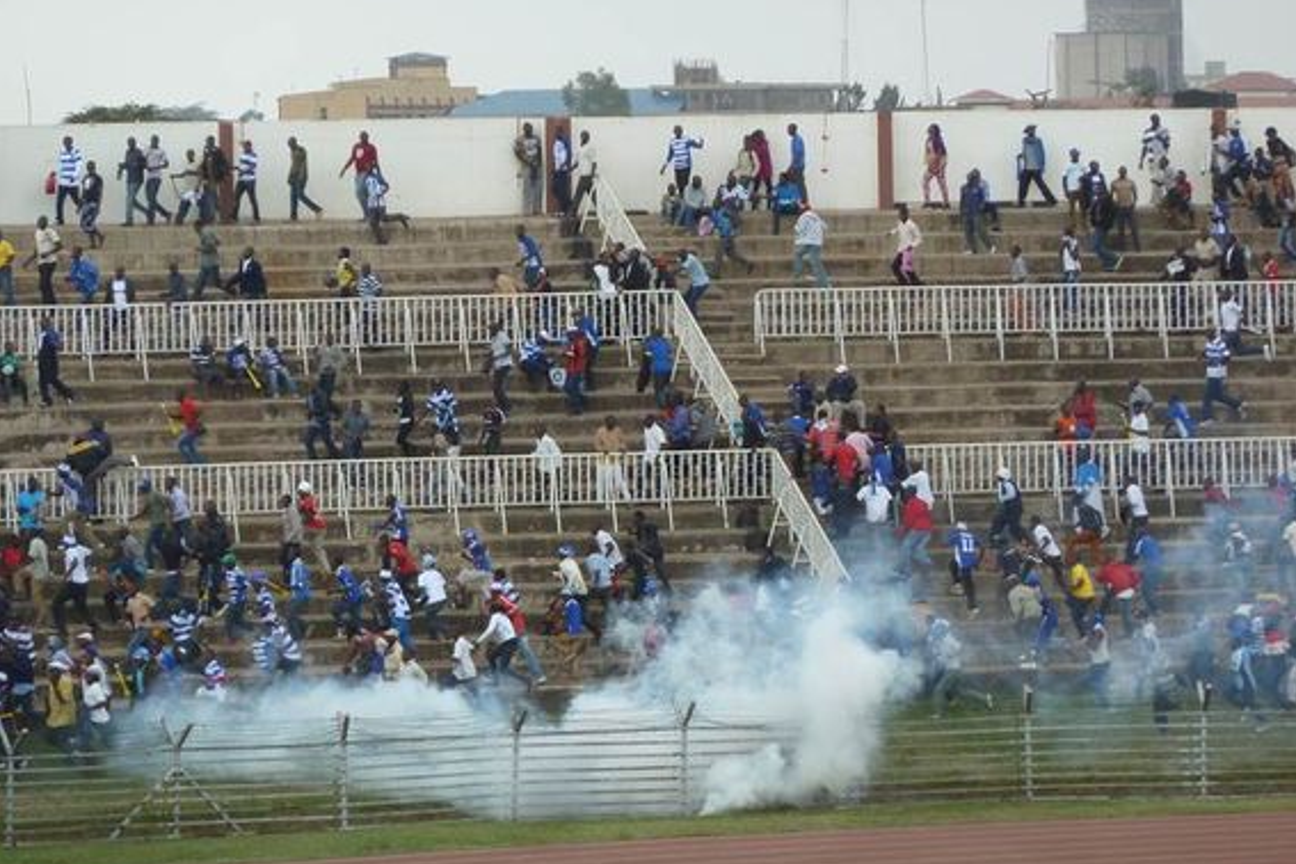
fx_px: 9107
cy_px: 431
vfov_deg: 5.4
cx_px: 649
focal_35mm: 253
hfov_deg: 8.1
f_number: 4.7
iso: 160
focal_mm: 39.7
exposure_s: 1/400
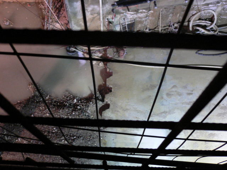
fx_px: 269
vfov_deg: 35.1
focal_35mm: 41
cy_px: 85
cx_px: 114
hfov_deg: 45.8
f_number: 3.1
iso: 200
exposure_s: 1/8
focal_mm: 6.8
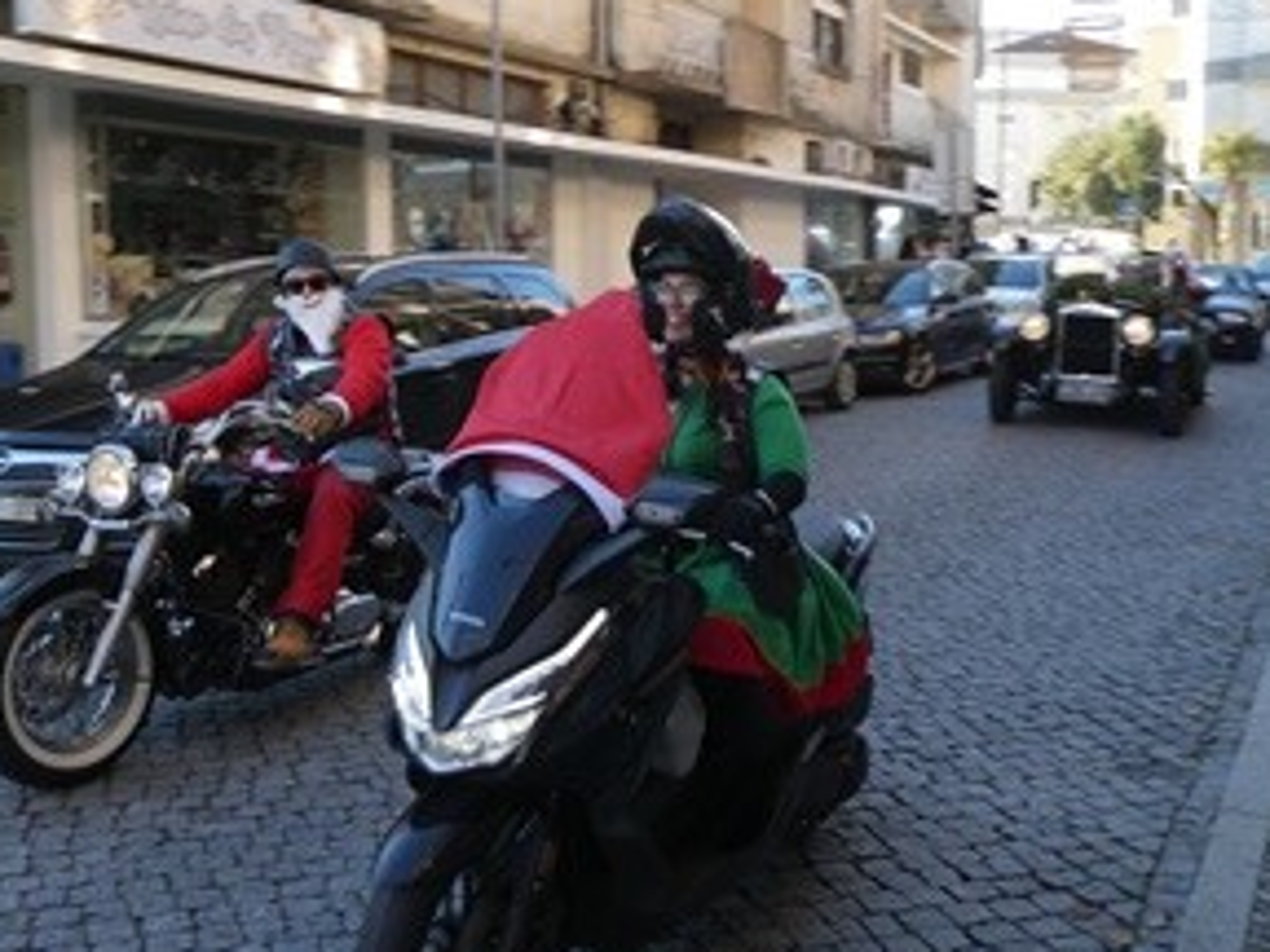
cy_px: 397
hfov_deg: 46.8
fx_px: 1468
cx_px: 622
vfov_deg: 35.9
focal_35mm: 40
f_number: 3.3
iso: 80
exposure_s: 1/125
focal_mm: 4.3
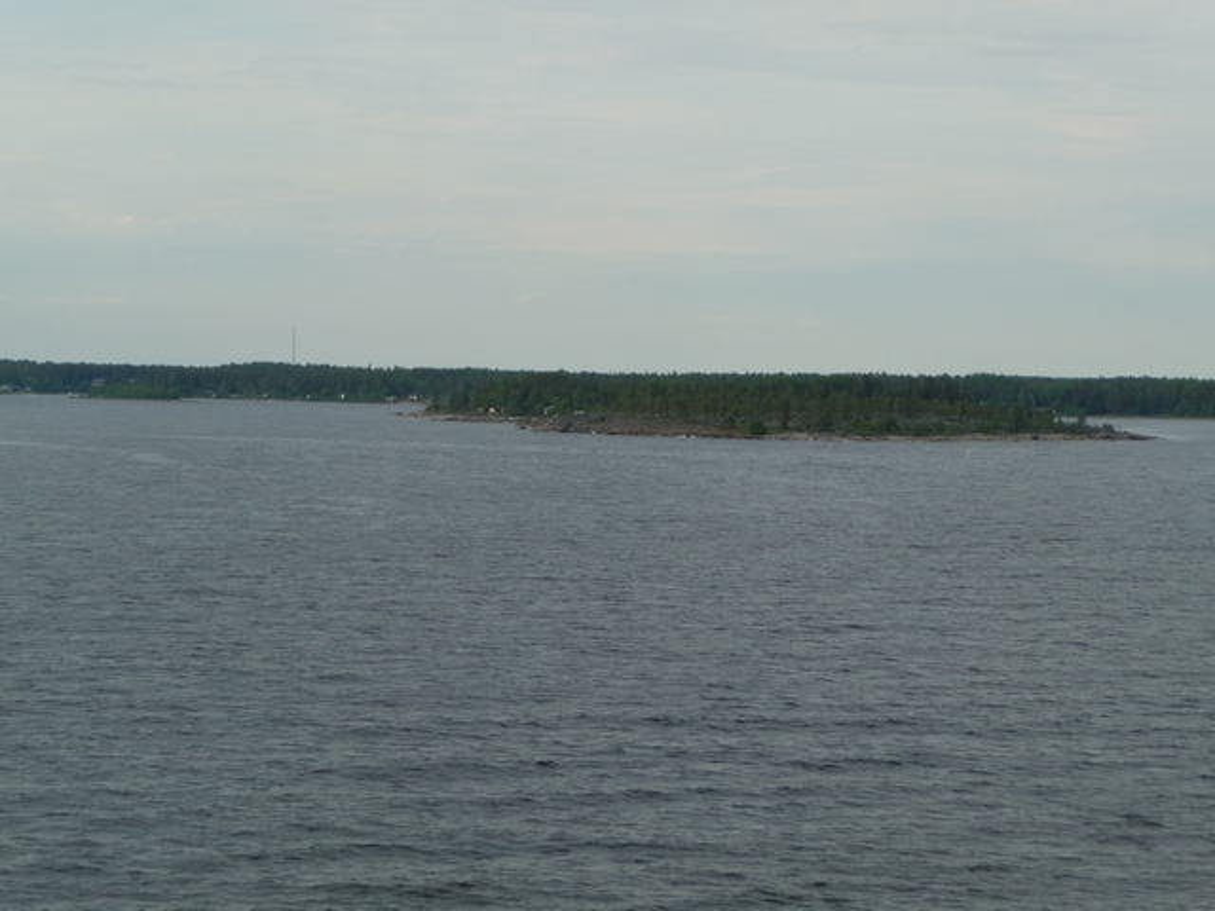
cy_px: 456
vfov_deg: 14.4
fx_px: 3615
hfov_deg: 19.1
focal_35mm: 103
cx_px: 608
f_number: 4.7
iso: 100
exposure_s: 1/400
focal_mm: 17.5
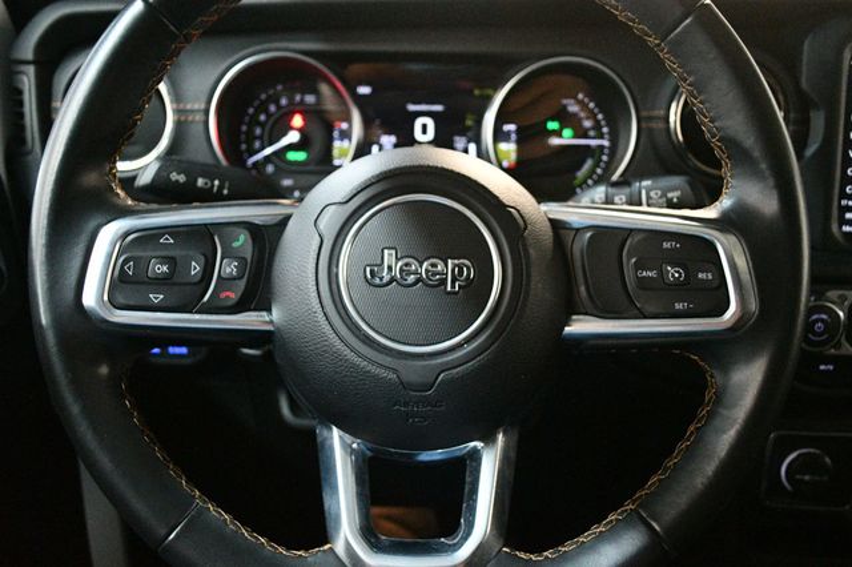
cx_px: 426
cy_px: 284
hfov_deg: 62.0
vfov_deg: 43.6
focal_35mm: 30
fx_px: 710
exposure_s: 1/60
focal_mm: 20
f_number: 3.8
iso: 9000
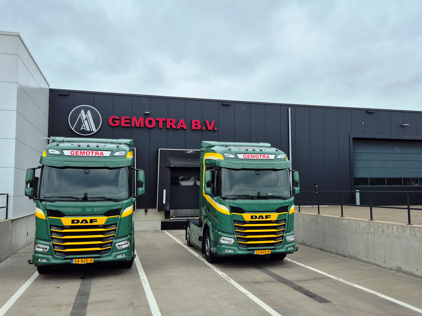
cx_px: 211
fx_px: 280
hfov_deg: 73.9
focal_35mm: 23
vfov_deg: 58.9
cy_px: 158
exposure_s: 1/350
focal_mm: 5.4
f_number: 1.8
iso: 25
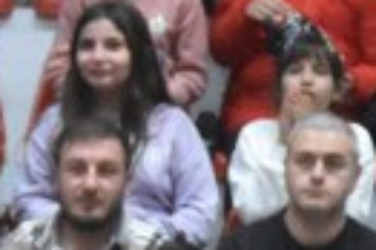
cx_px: -385
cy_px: 27
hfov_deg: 1.3
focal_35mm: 1586
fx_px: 16543
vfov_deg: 0.9
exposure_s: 1/800
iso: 10000
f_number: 5.6
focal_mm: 135
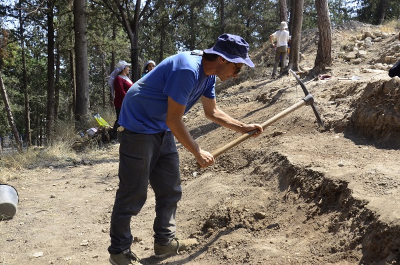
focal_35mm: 38
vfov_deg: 35.3
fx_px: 416
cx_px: 200
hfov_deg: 51.4
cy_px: 132
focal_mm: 25
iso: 400
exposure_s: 1/400
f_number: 10
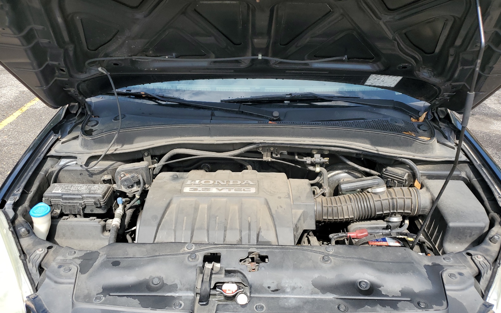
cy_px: 169
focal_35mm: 28
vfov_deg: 44.5
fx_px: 382
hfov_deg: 66.5
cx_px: 254
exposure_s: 1/1250
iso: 50
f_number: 1.5
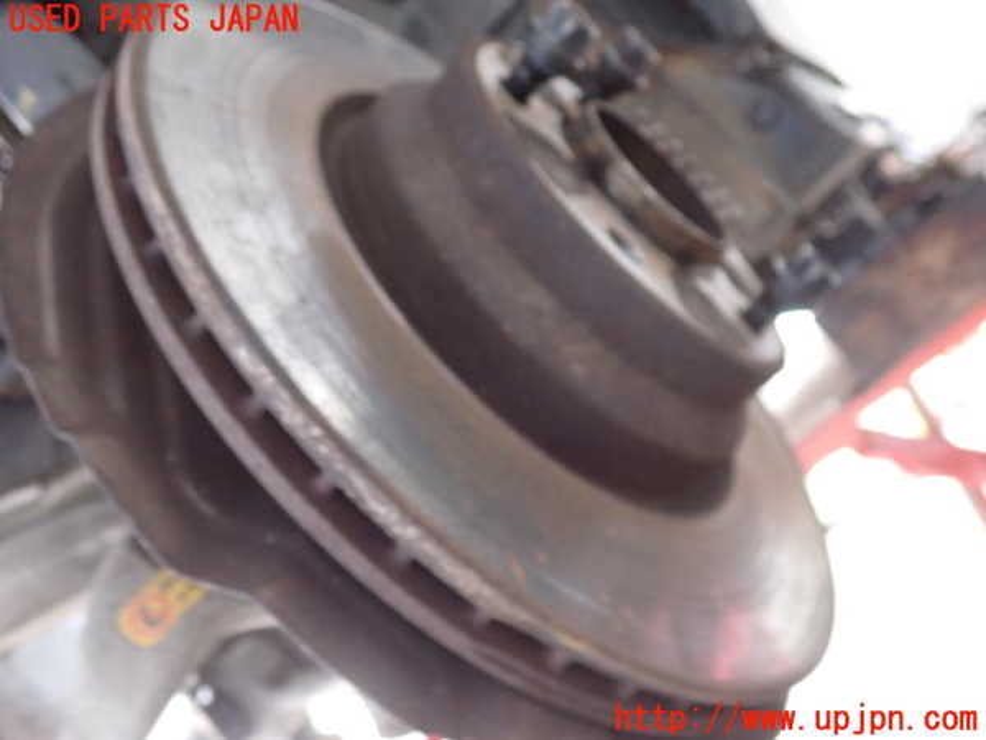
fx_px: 855
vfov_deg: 46.8
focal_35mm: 30
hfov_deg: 60.0
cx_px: 493
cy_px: 370
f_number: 2.3
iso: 800
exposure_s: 1/30
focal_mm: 5.4
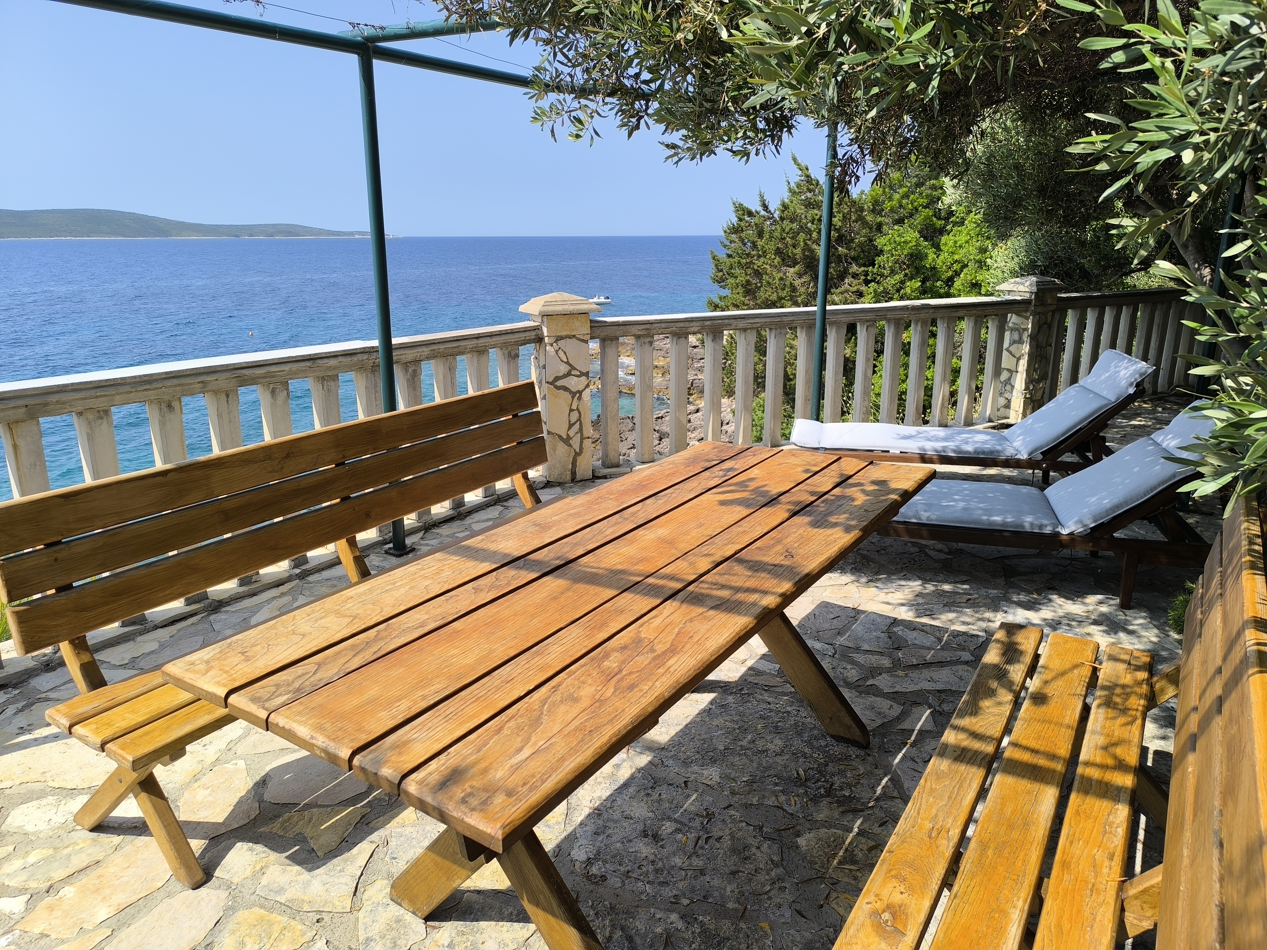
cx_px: 634
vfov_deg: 58.9
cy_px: 475
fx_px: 842
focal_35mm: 23
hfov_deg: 73.9
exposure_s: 1/776
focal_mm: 6.14
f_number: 1.65
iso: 50
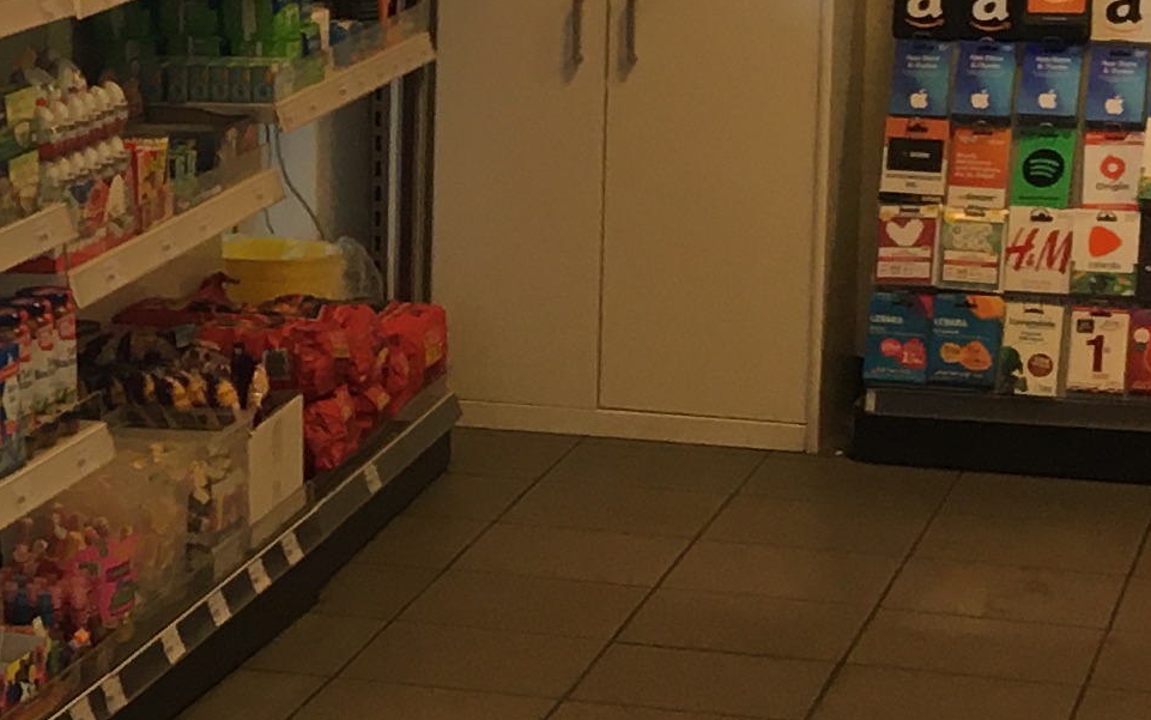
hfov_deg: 15.5
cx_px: -303
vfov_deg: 10.2
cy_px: 217
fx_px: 4047
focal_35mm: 129
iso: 25
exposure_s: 1/33
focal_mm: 4.15
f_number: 2.2
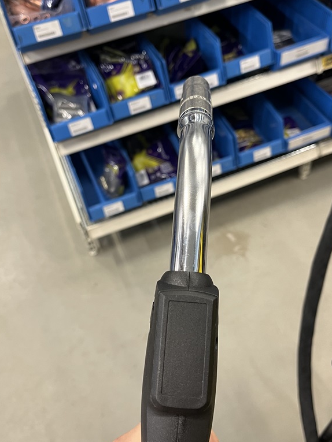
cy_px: 220
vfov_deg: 53.9
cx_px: 172
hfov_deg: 41.8
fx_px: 435
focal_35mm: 34
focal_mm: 5.1
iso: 200
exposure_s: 1/50
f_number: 1.6
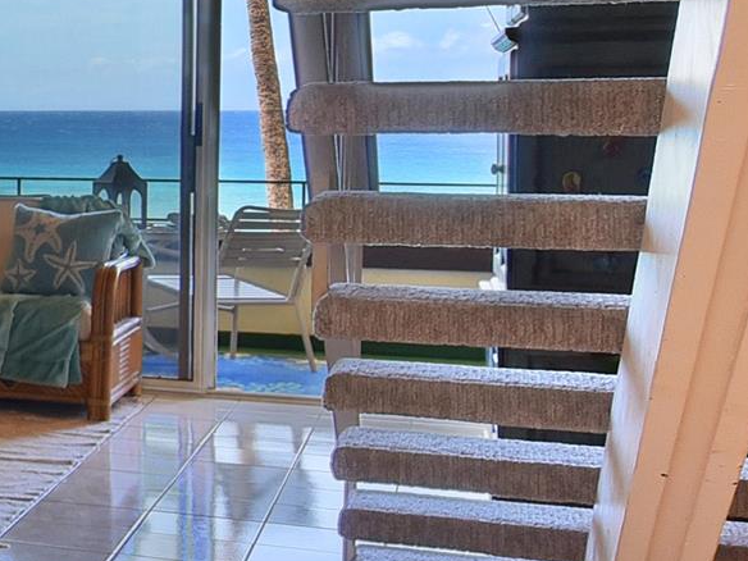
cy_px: 65
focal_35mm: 81
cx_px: -739
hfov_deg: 17.5
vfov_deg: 17.9
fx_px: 1750
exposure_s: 1/40
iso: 6400
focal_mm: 16
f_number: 16
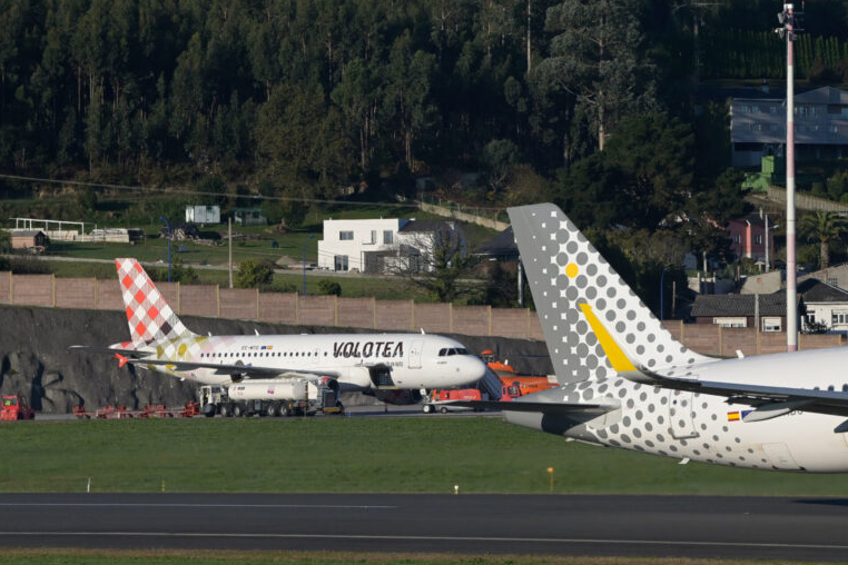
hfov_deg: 7.4
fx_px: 6571
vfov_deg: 4.9
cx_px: 423
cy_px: 281
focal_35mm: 279
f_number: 8
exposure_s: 1/6400
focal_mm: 185
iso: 1250
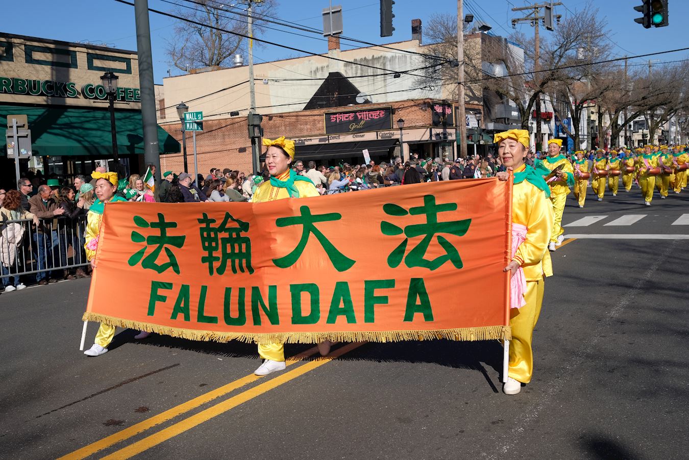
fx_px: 670
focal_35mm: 35
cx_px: 344
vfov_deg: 37.9
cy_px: 230
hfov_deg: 54.4
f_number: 5.6
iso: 200
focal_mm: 23
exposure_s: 1/950
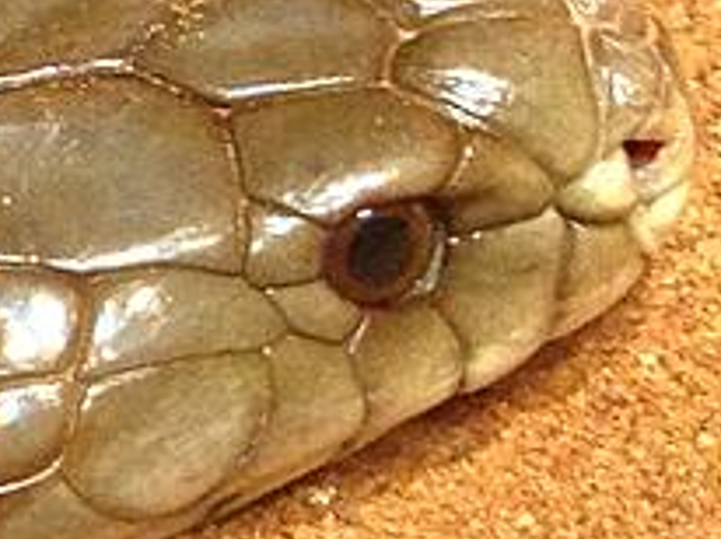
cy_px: 238
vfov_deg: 21.6
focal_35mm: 68
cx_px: 91
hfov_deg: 27.7
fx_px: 1415
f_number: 2.4
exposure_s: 1/20
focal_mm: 4.28
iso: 250
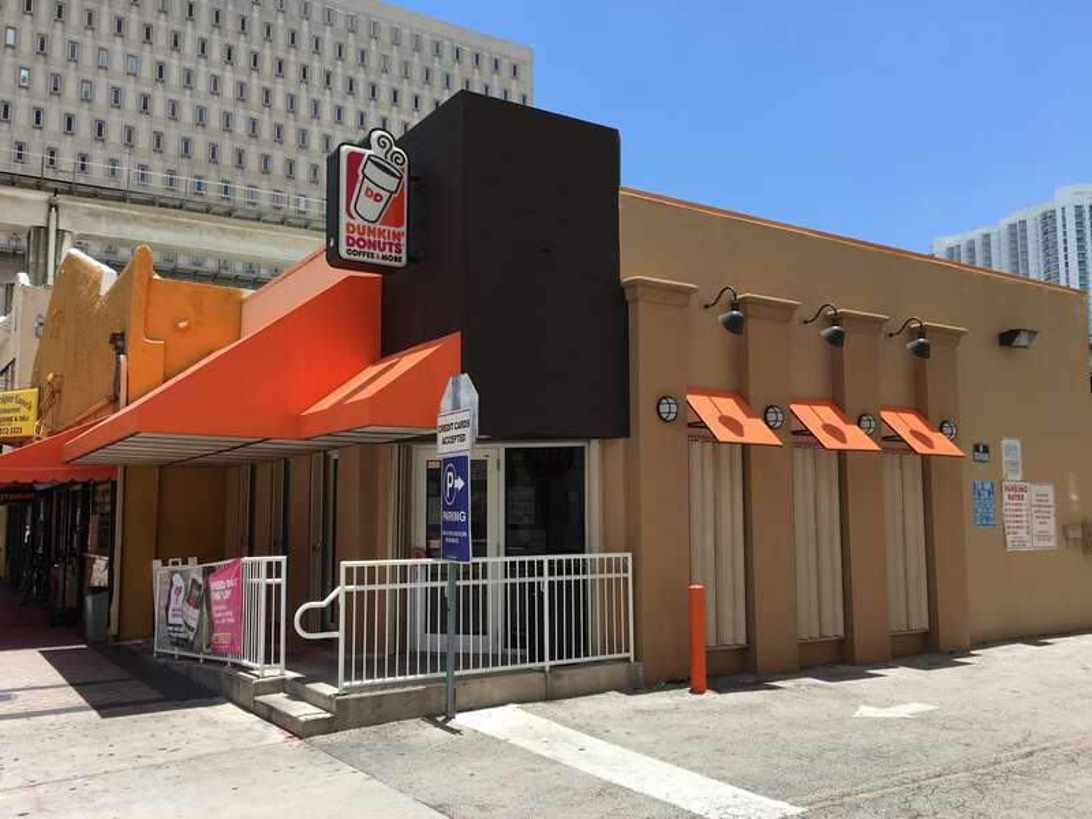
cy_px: 410
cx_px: 546
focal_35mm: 29
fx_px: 915
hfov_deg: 61.7
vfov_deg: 48.2
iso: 25
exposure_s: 1/1099
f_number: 2.2
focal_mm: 4.15
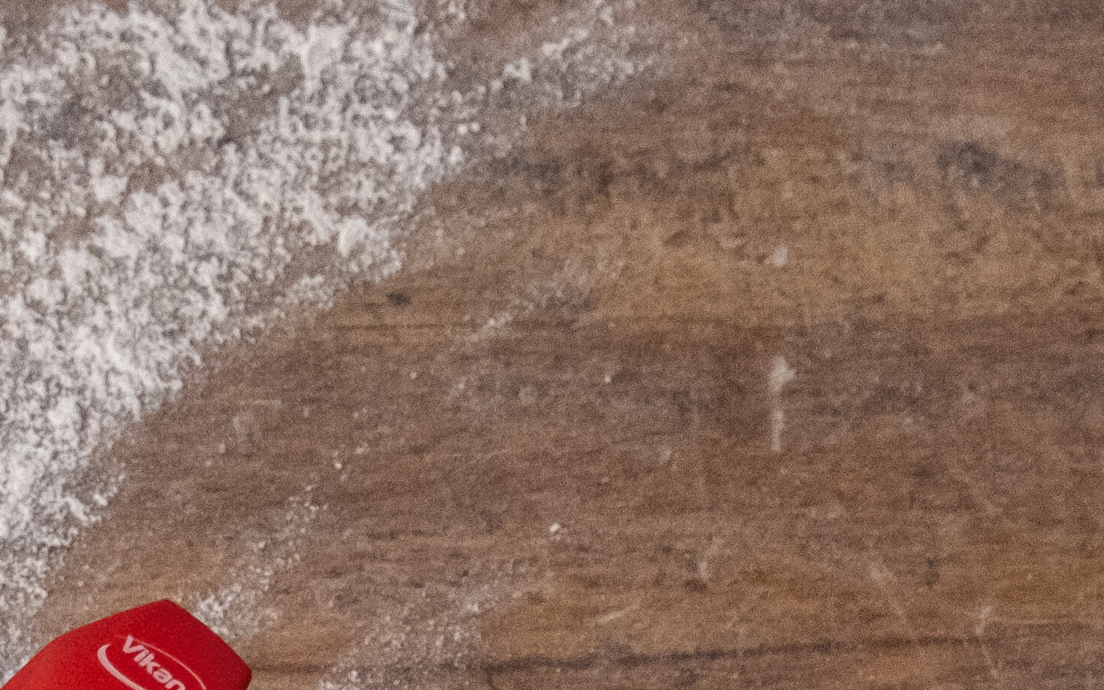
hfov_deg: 11.5
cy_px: 1532
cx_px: -606
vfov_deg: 7.2
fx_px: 5236
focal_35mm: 174
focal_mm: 26.6
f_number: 5.6
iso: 1600
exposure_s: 1/125
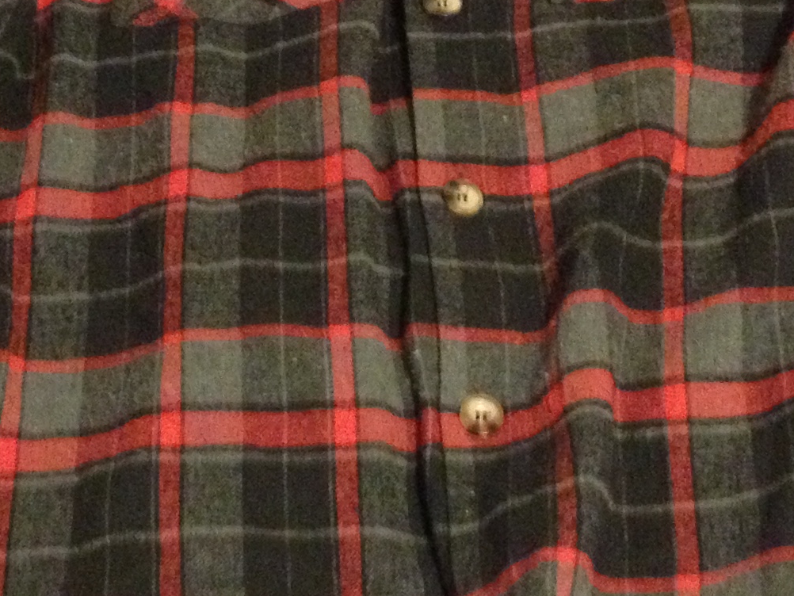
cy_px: 289
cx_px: 373
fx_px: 2615
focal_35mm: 114
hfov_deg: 17.3
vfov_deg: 13.0
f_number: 2.4
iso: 640
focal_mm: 4.28
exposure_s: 1/15
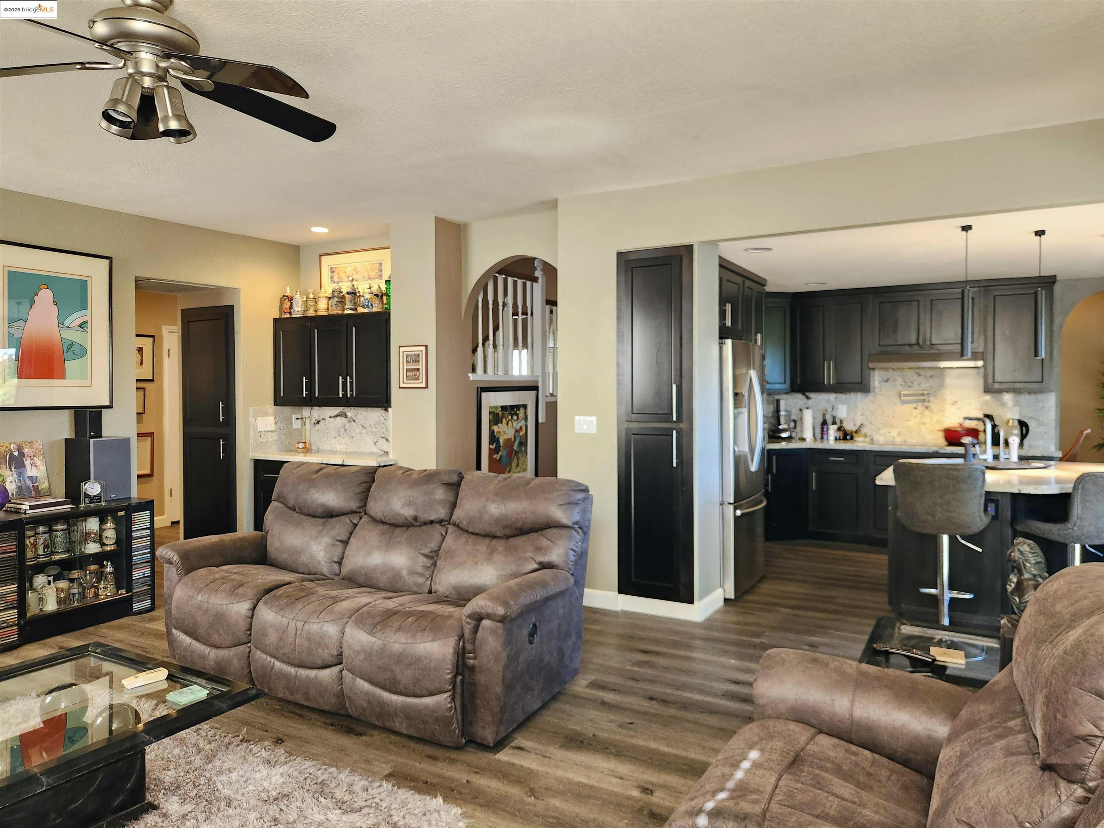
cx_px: 552
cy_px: 414
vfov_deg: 58.9
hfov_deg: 73.9
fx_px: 734
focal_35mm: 23
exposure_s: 1/120
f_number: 1.8
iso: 400
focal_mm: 5.4
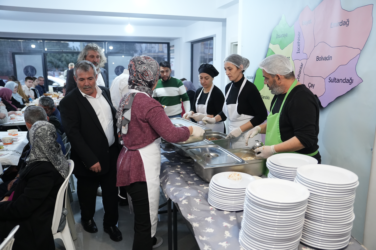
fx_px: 292
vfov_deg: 46.4
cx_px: 188
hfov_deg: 65.5
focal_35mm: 28
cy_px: 125
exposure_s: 1/100
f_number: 2.8
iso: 4000
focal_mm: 28
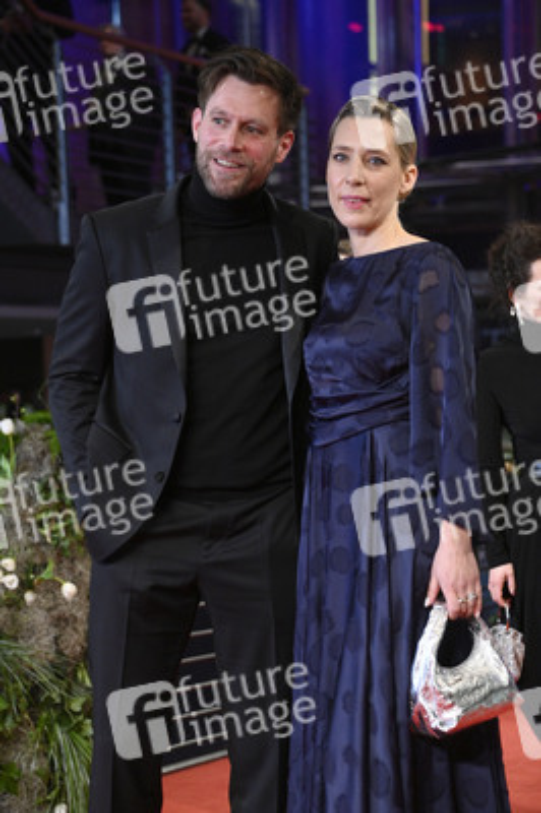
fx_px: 2213
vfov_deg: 20.8
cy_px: 406
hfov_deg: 13.9
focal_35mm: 98
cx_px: 270
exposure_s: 1/250
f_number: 5.3
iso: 5000
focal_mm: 98
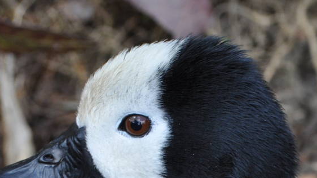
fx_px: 8262
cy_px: 254
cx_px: 321
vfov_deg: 1.2
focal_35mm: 983
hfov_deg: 2.2
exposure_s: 1/125
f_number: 8
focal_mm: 220
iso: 400
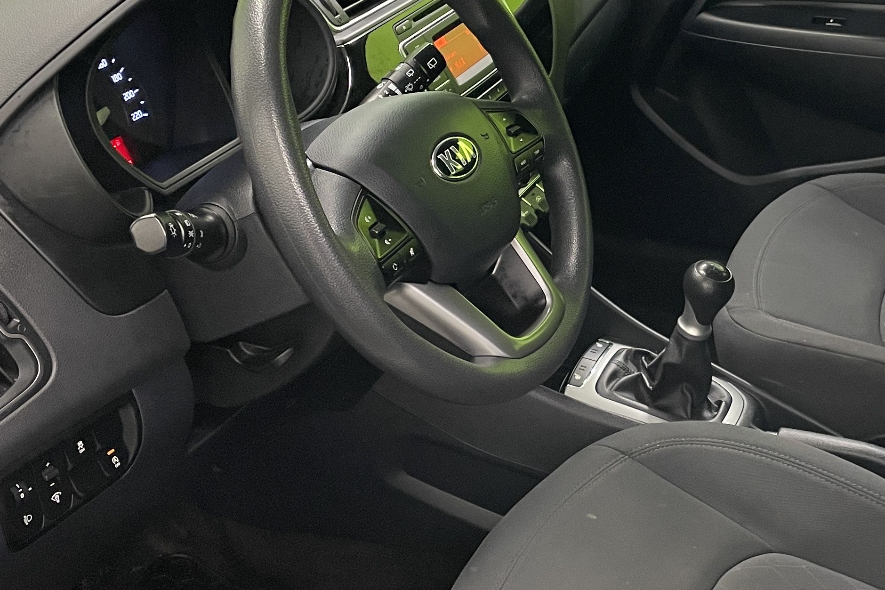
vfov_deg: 23.4
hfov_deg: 33.6
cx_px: 691
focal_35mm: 58
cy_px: 290
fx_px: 1426
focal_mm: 4.2
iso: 100
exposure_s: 1/50
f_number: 1.6
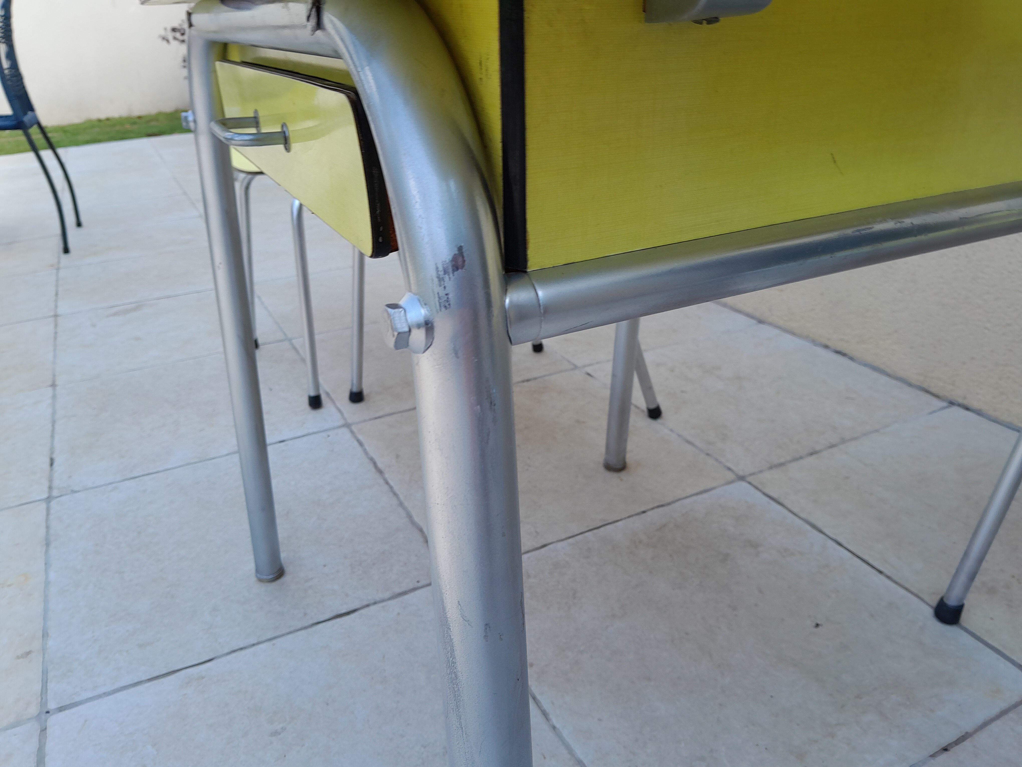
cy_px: 384
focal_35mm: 26
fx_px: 768
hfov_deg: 67.3
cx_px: 511
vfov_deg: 53.1
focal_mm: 3.98
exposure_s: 1/100
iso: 40
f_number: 1.8
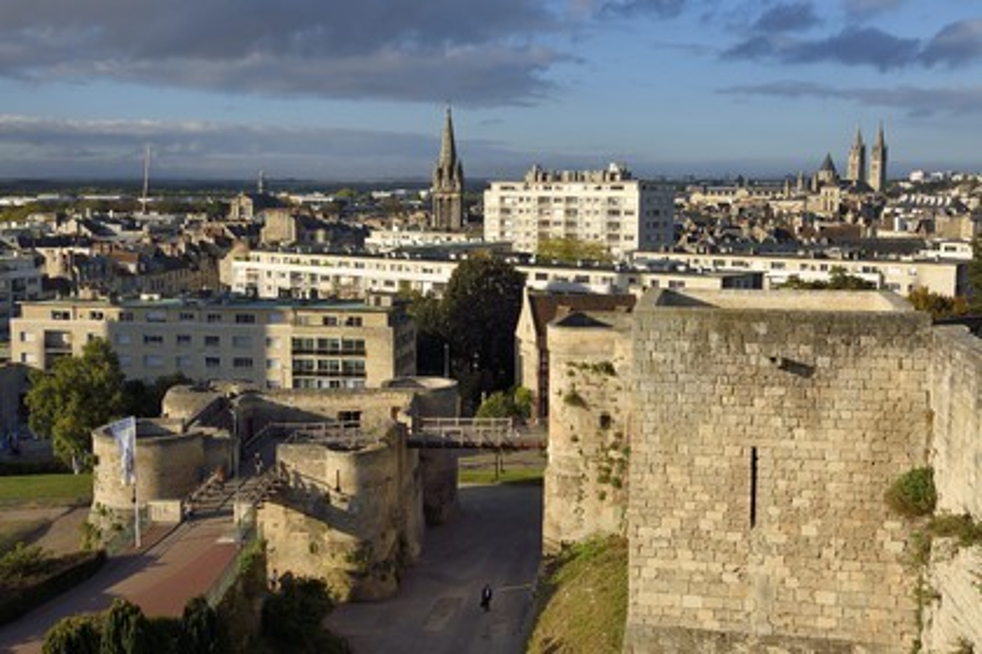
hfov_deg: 44.5
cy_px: 327
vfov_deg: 30.5
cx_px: 491
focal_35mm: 44
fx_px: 1200
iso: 200
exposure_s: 1/250
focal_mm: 44
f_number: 11
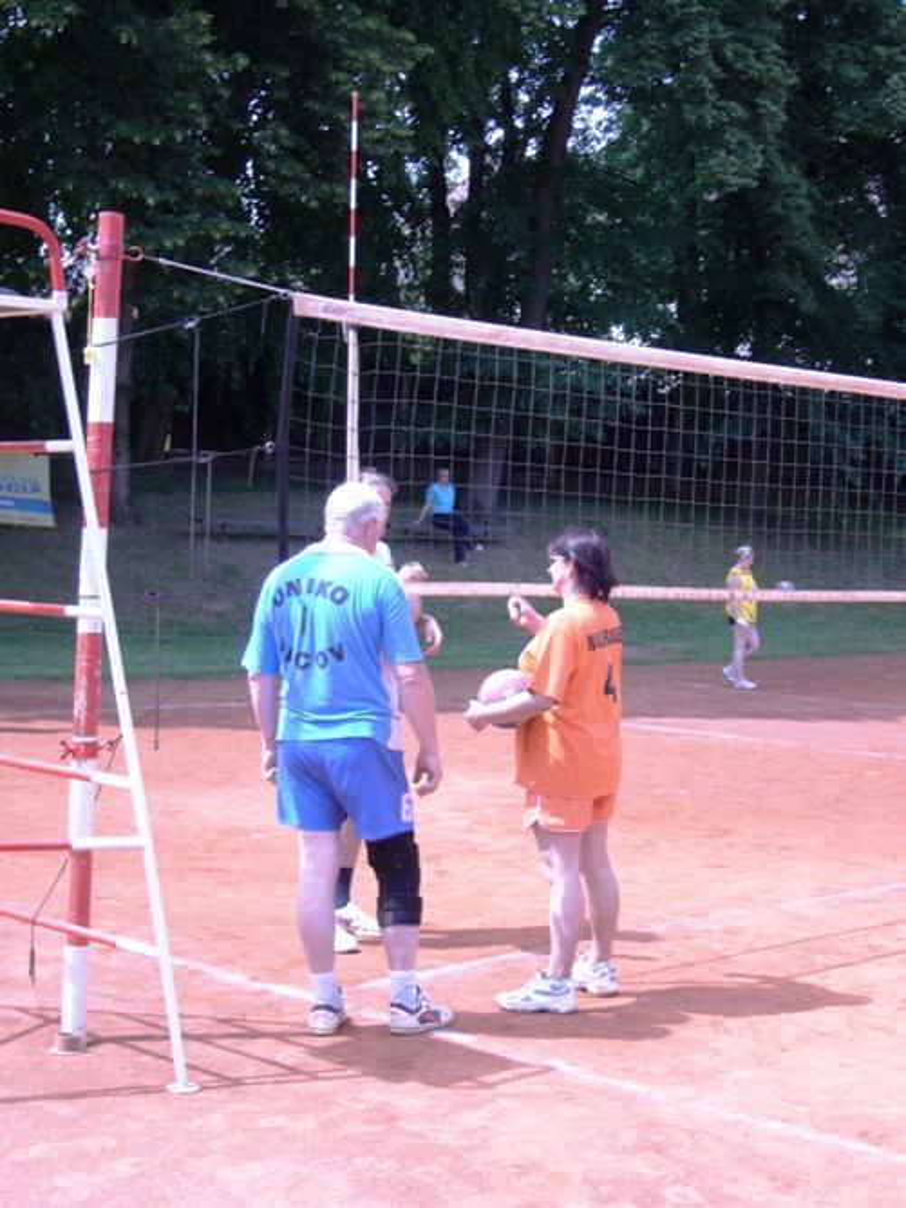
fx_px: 2094
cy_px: 604
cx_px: 453
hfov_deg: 24.4
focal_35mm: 60
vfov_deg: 32.2
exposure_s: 1/160
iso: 50
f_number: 3.7
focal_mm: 10
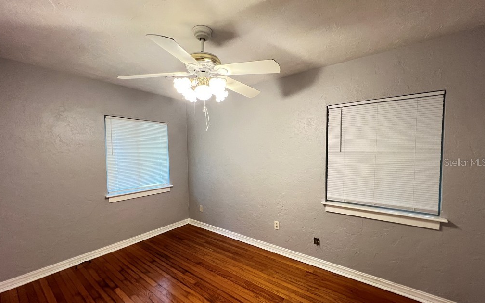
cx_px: 243
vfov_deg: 78.5
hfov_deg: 105.3
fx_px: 185
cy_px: 162
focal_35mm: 14
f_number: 1.8
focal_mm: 1.57
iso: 400
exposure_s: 1/60
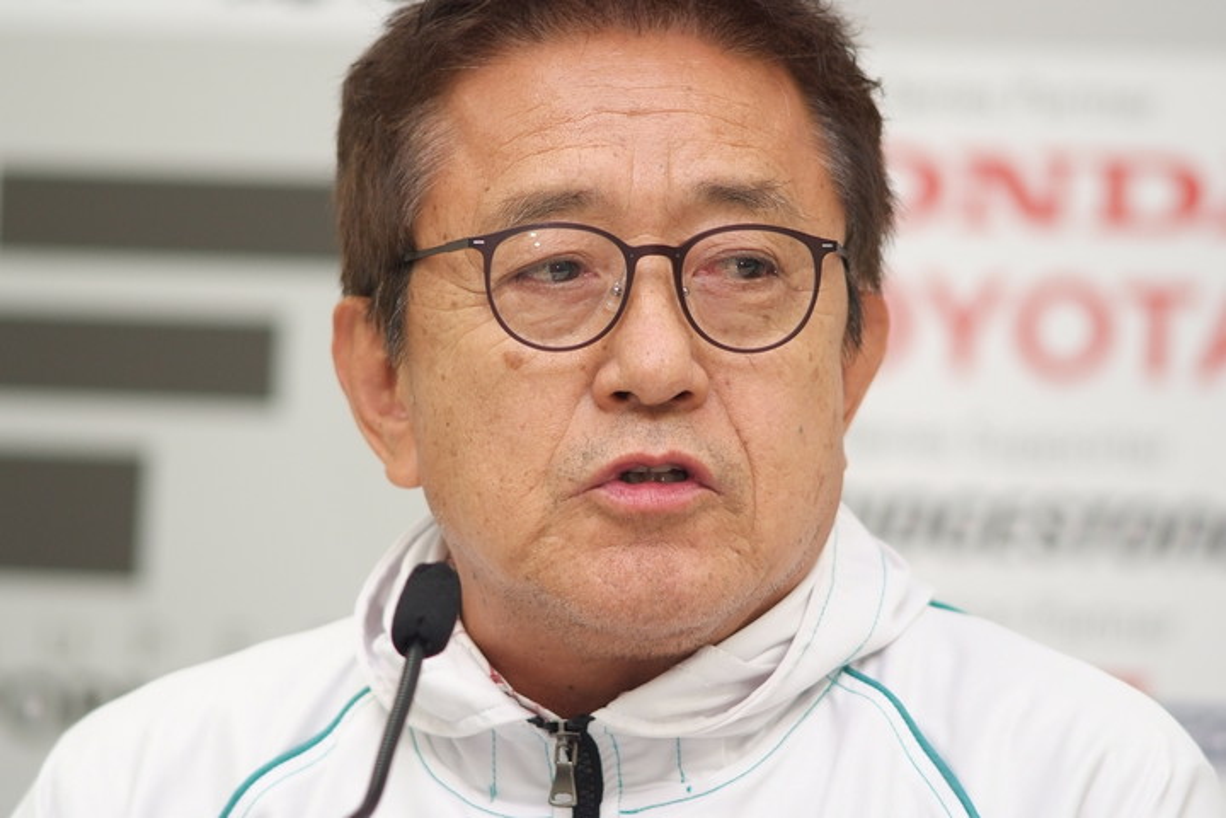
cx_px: 613
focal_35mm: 270
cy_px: 409
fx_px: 9194
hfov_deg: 7.6
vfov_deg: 5.1
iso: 800
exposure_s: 1/250
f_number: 2.8
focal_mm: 180
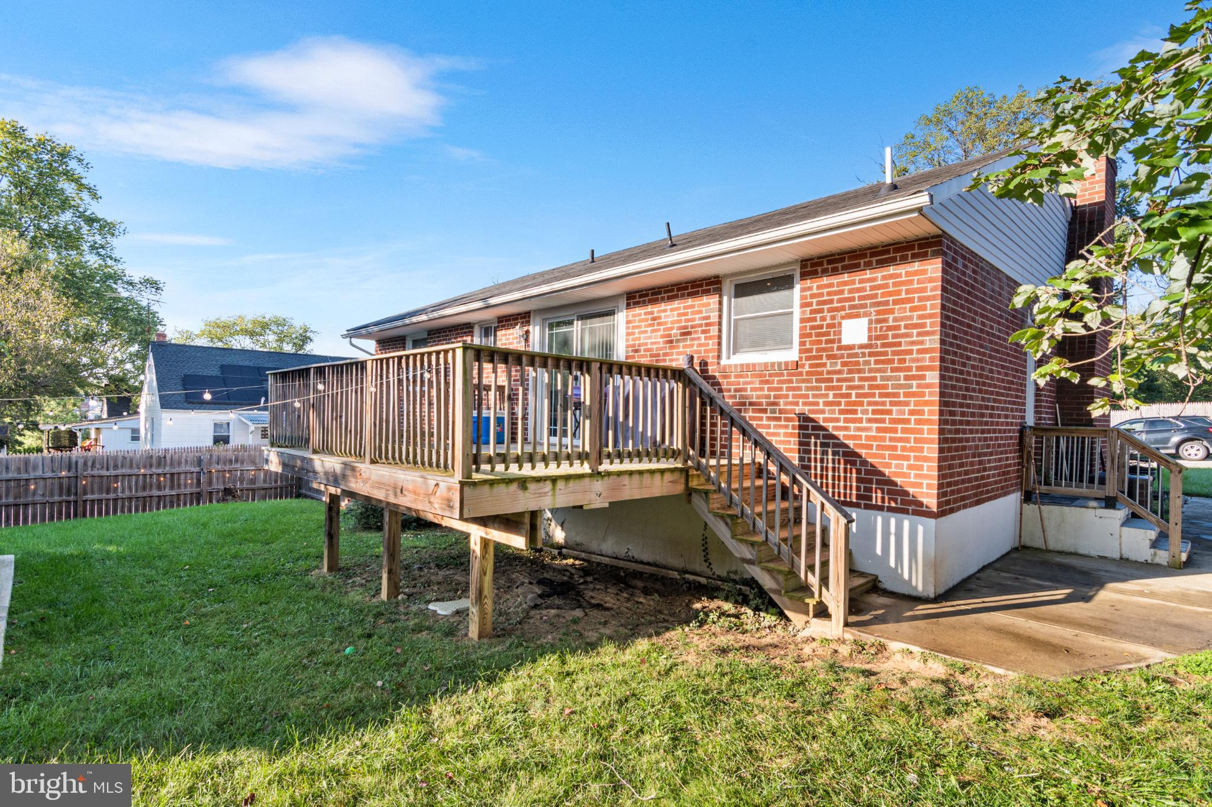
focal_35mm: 16
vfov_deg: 73.7
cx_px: 606
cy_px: 404
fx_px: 539
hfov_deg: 96.7
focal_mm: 11
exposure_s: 1/100
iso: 100
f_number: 8
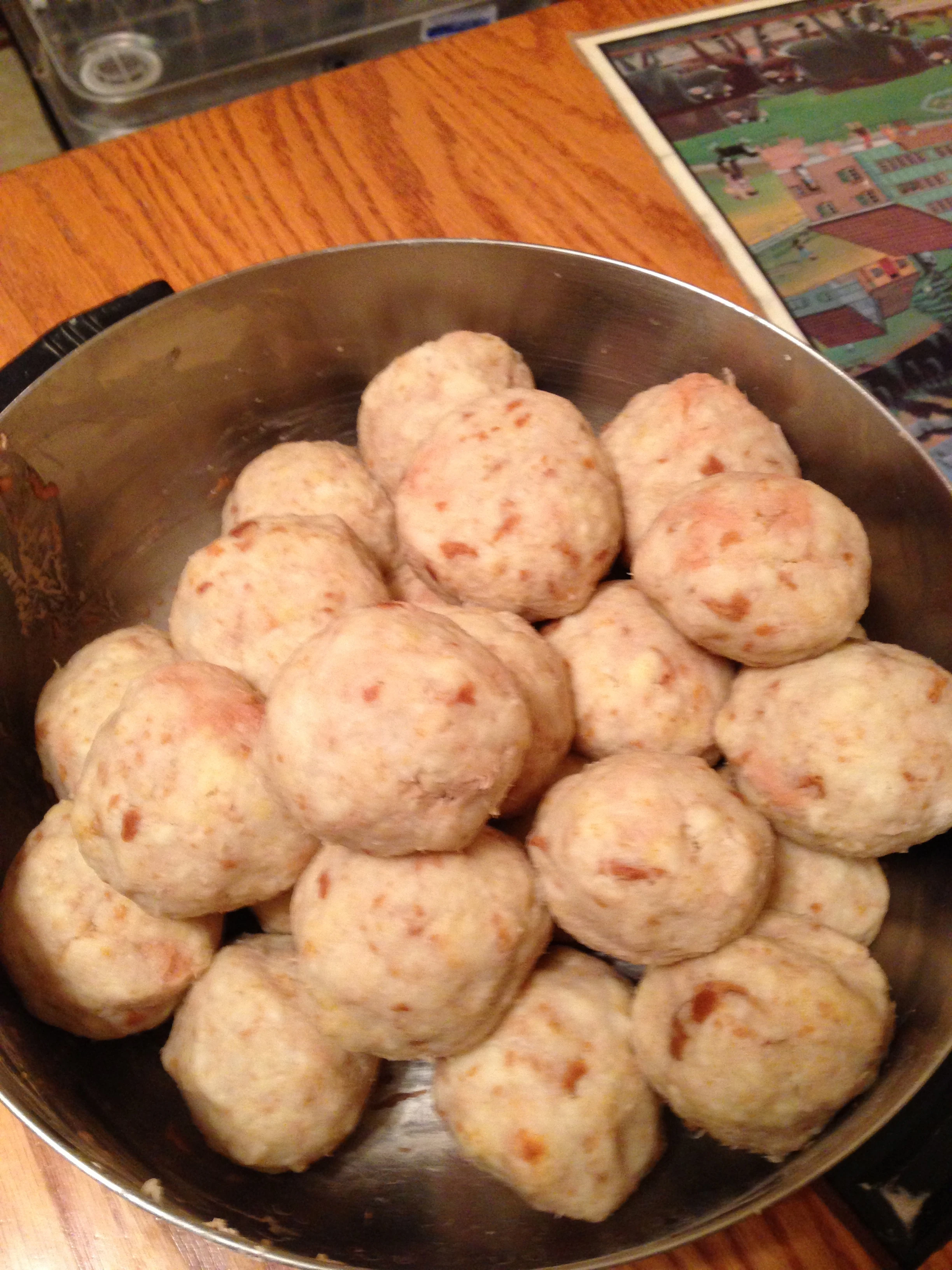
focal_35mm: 33
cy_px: 635
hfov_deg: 42.9
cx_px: 476
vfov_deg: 55.4
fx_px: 1210
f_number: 2.4
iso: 250
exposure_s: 1/20
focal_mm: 4.13
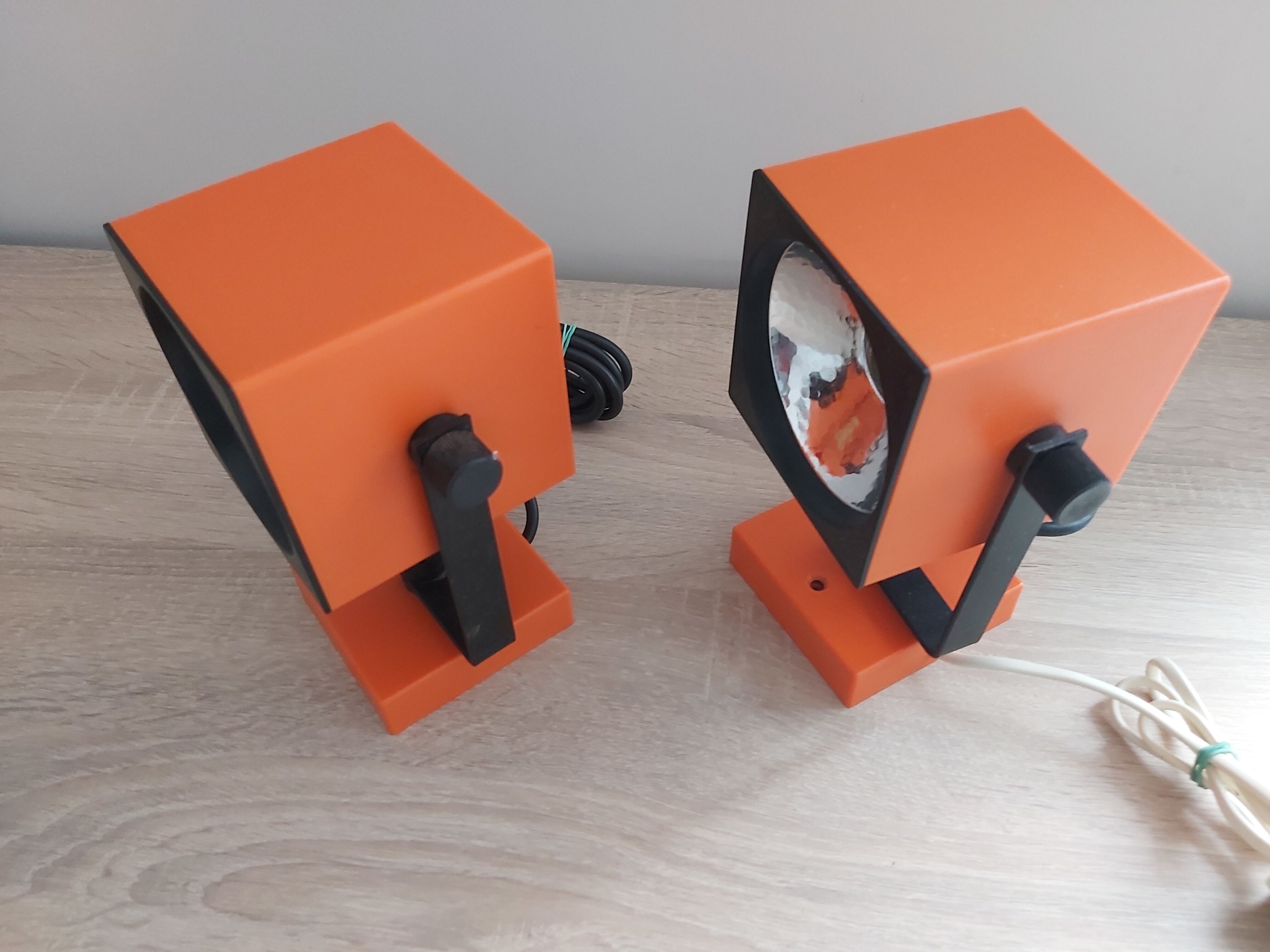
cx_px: 635
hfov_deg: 67.3
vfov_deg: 53.1
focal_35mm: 26
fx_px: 954
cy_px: 476
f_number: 1.7
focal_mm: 3.92
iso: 250
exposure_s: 1/50
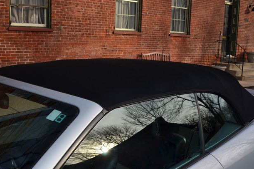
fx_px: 310
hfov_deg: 44.6
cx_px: 122
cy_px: 82
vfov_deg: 30.4
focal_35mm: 44
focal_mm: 28
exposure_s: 1/200
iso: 100
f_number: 7.1
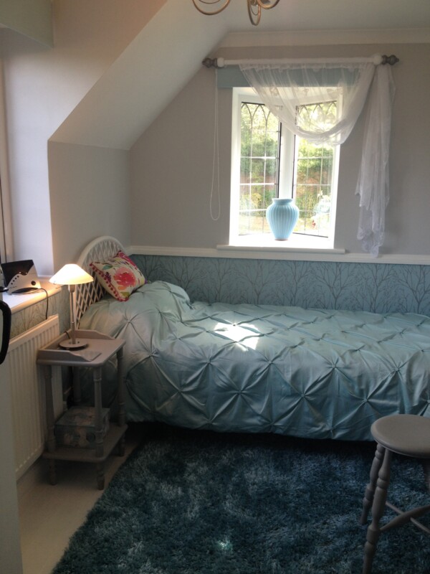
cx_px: 215
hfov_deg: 40.7
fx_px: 580
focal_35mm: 35
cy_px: 287
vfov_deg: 52.6
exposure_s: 1/60
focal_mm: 4.28
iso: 50
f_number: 2.4
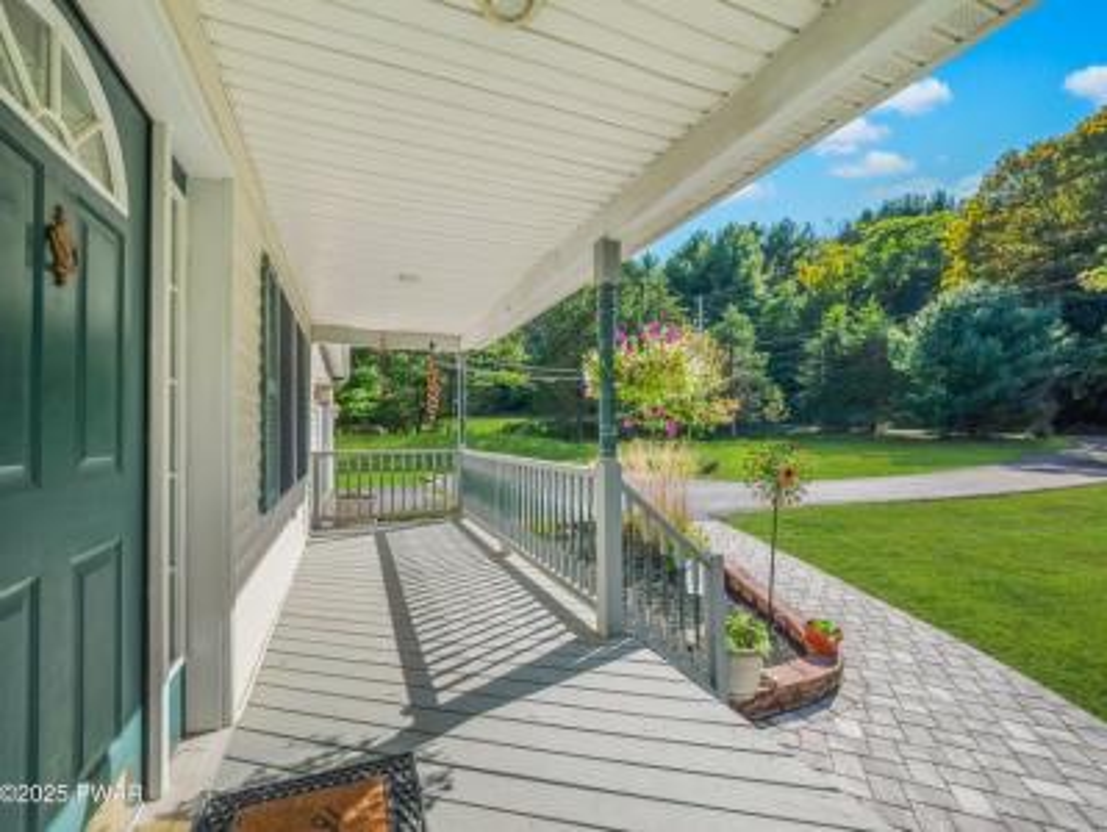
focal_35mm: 14
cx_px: 554
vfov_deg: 85.8
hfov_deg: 102.0
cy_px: 416
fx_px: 448
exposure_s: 1/1000
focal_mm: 7
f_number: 2.8
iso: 200
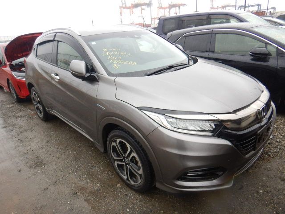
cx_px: 142
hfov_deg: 71.6
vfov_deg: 56.8
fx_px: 198
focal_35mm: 24
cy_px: 107
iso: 125
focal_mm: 4.3
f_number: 2.8
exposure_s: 1/100
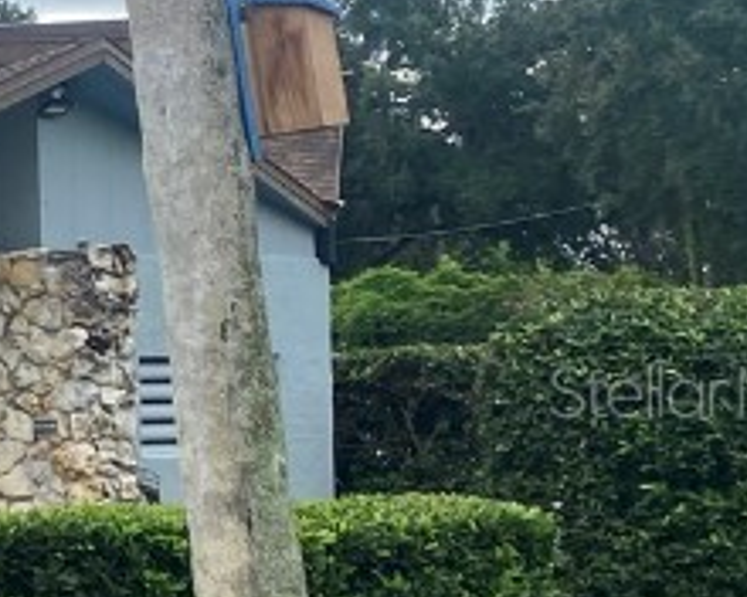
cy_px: 390
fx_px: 2609
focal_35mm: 118
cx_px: -869
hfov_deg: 13.4
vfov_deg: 13.1
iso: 32
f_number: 1.8
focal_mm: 4.25
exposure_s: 1/1232
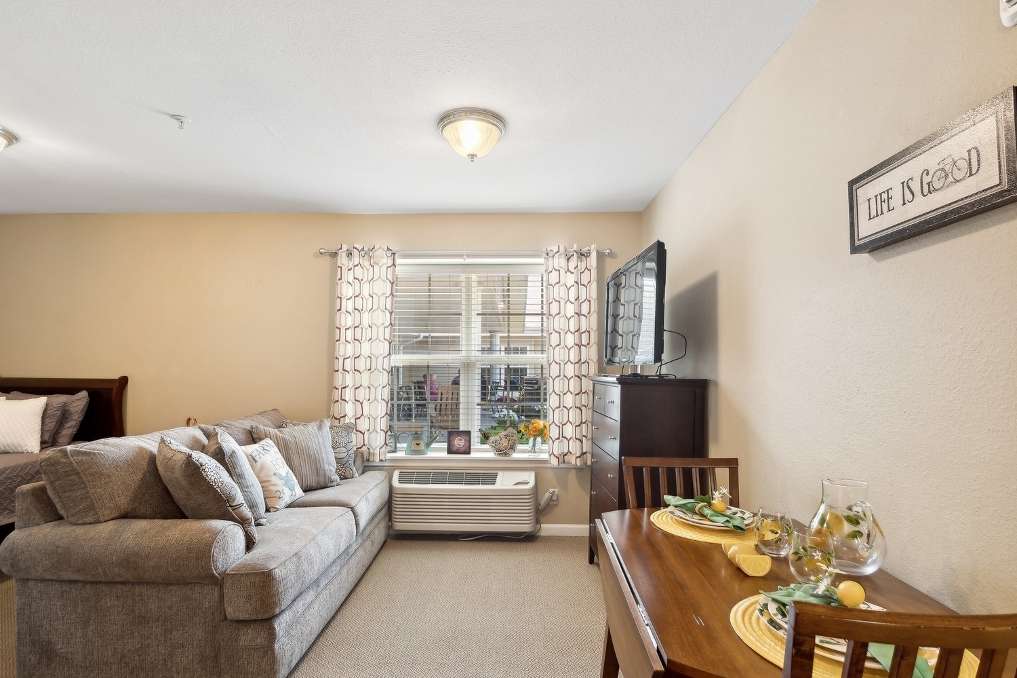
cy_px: 343
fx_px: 452
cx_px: 486
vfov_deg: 73.7
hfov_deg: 96.7
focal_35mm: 16
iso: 200
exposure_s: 1/3.33
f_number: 8
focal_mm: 10
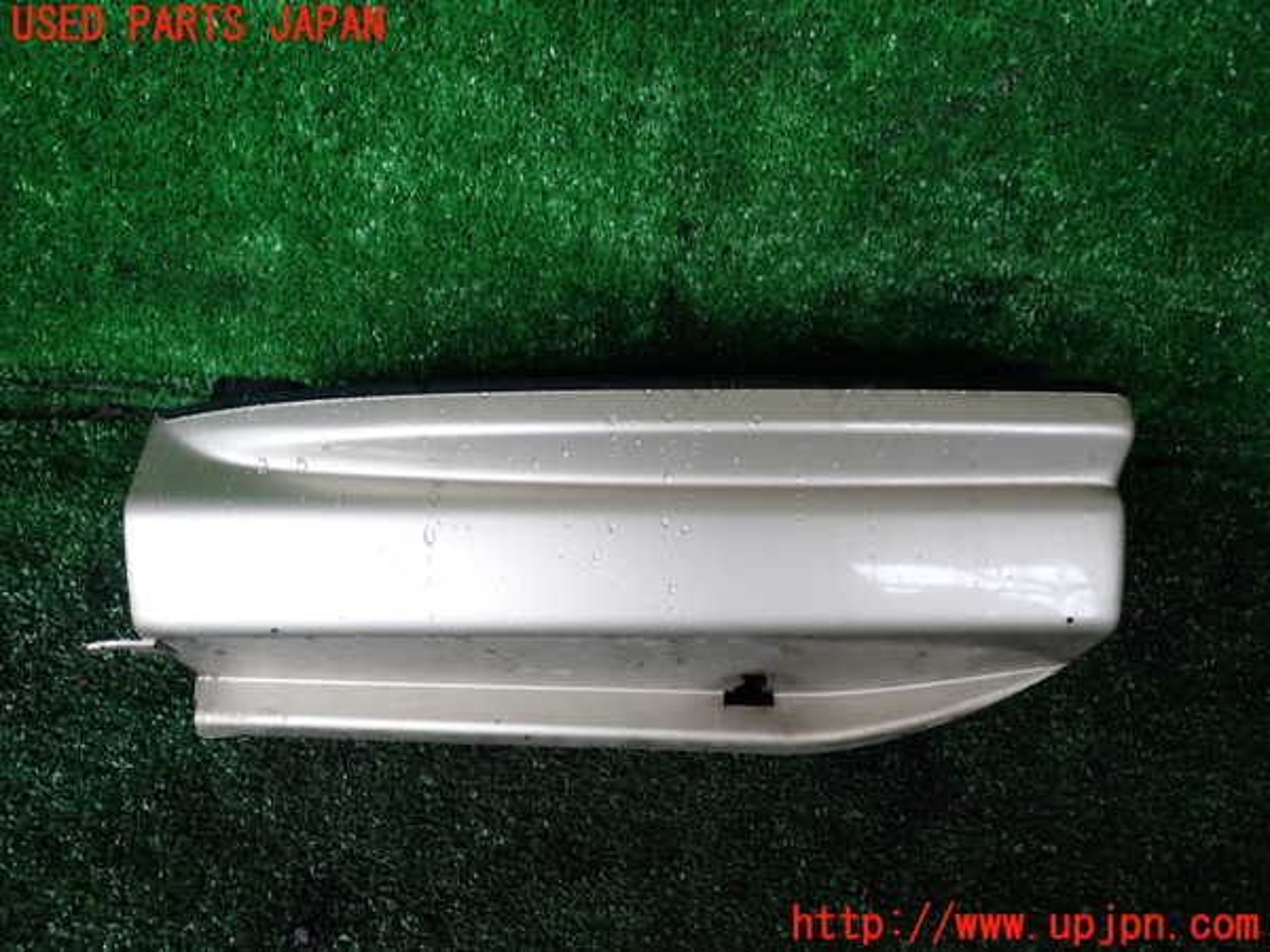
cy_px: 476
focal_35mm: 25
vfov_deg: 54.9
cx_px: 635
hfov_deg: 69.4
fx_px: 917
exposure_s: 1/40
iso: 200
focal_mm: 4.5
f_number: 2
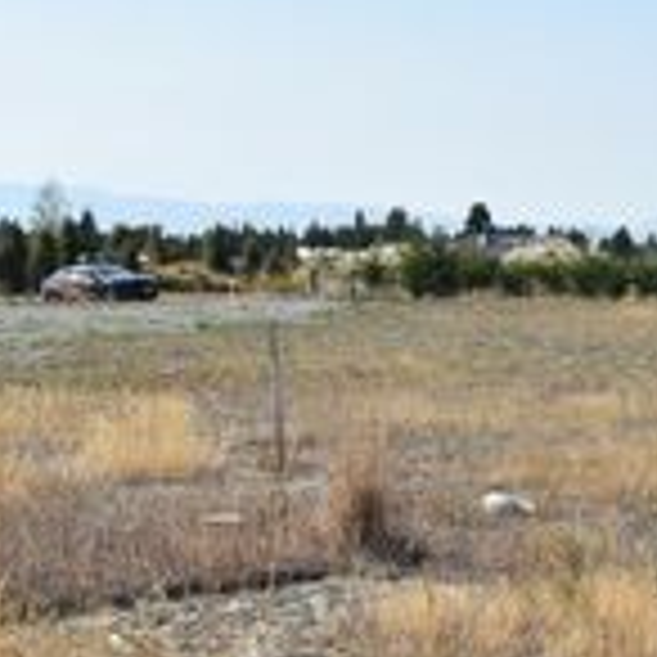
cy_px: 403
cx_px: 882
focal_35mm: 82
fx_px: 1761
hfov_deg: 19.3
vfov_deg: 21.1
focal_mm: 20
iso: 200
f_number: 10
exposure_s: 1/400
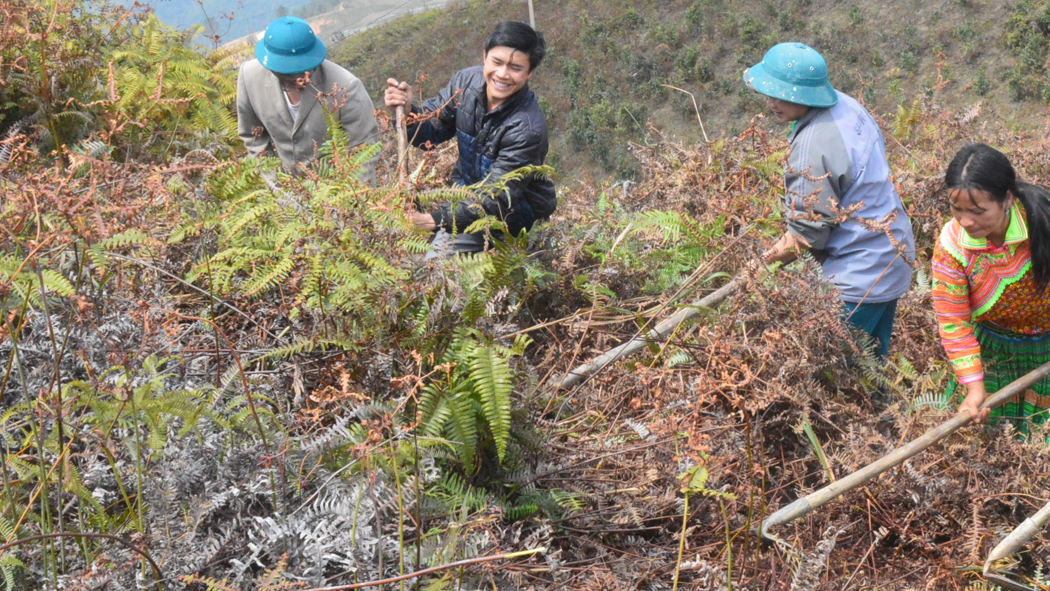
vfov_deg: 18.5
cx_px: 828
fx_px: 1810
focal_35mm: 65
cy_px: 303
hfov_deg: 31.6
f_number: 14
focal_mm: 26
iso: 3200
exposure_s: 1/800
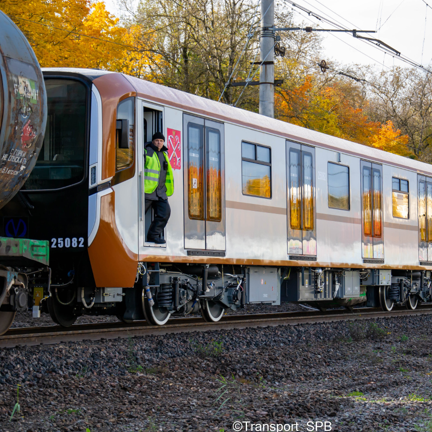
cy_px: 216
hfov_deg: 17.4
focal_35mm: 100
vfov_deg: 17.4
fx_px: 1412
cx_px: 283
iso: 400
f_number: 5
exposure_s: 1/400
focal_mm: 52
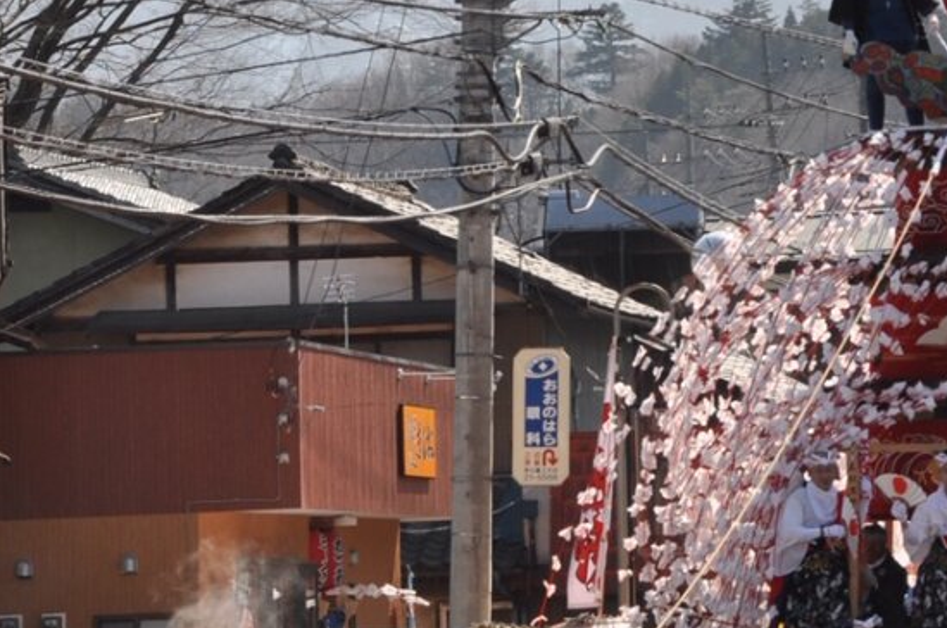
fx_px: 7536
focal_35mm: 287
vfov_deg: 4.8
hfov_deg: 7.1
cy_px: 140
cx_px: 1114
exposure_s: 1/200
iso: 200
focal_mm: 70
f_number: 11
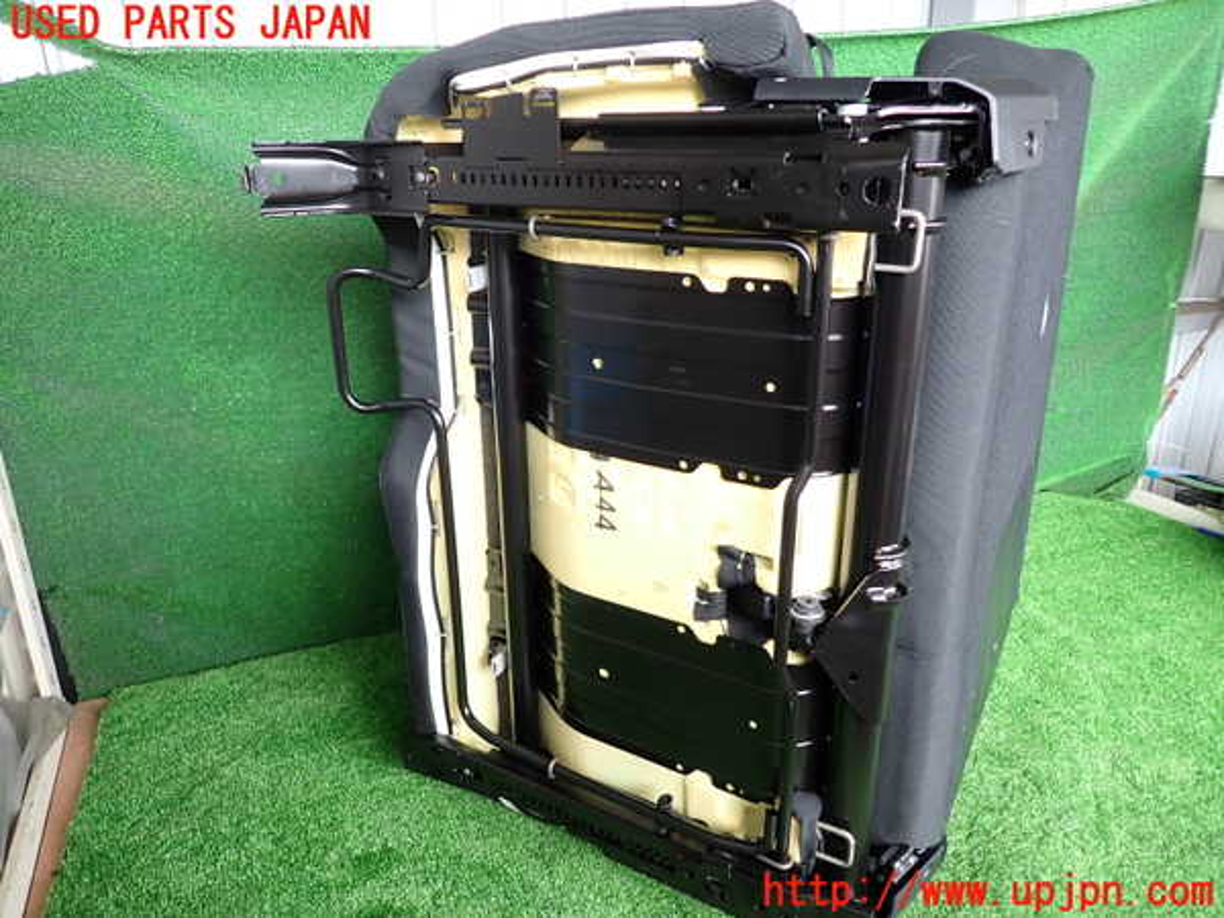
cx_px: 612
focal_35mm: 25
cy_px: 459
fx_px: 884
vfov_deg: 54.9
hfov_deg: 69.4
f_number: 2
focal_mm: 4.5
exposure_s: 1/100
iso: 200
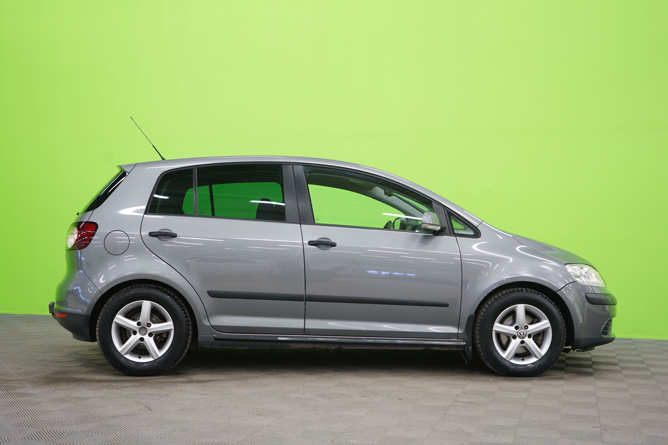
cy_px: 222
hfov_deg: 45.4
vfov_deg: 31.2
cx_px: 334
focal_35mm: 43
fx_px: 798
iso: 400
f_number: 4.5
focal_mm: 43
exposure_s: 1/6
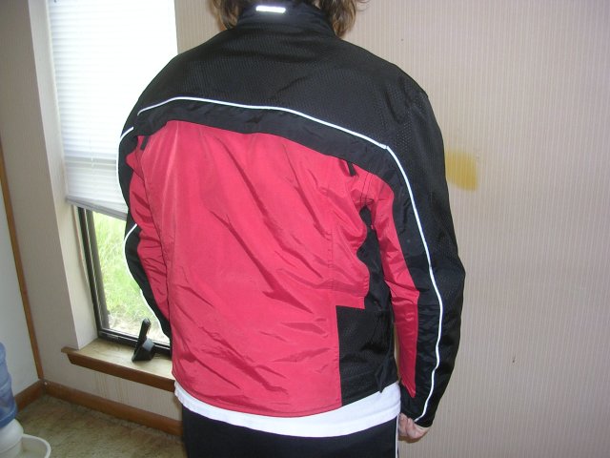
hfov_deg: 49.0
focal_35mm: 38
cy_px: 229
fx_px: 670
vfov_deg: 37.7
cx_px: 305
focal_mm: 5.8
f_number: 2.8
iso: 50
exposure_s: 1/60.1
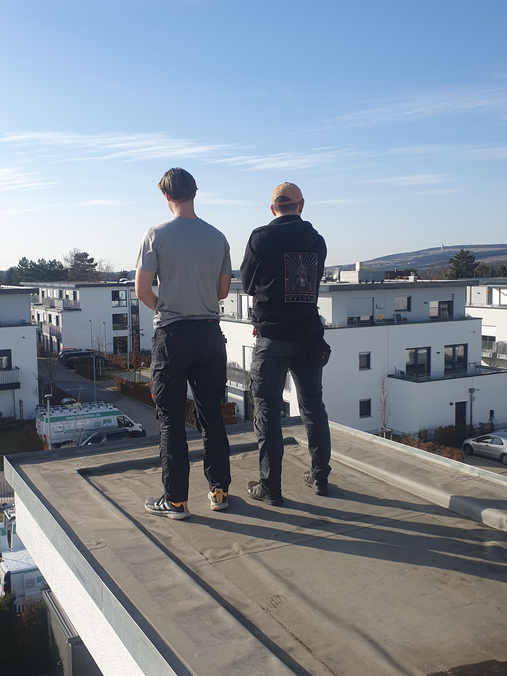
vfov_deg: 65.3
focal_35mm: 27
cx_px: 247
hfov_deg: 51.4
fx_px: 527
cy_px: 345
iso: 50
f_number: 2.4
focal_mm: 4.32
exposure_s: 1/1429
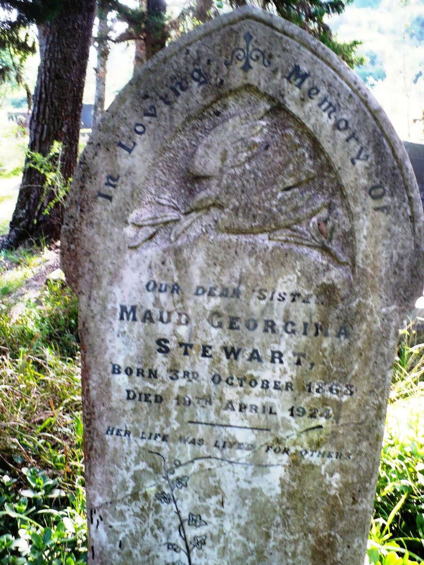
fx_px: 604
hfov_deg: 38.7
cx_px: 212
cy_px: 282
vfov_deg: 50.1
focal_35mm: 37
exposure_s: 1/50
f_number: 2.8
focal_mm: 6.1
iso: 100
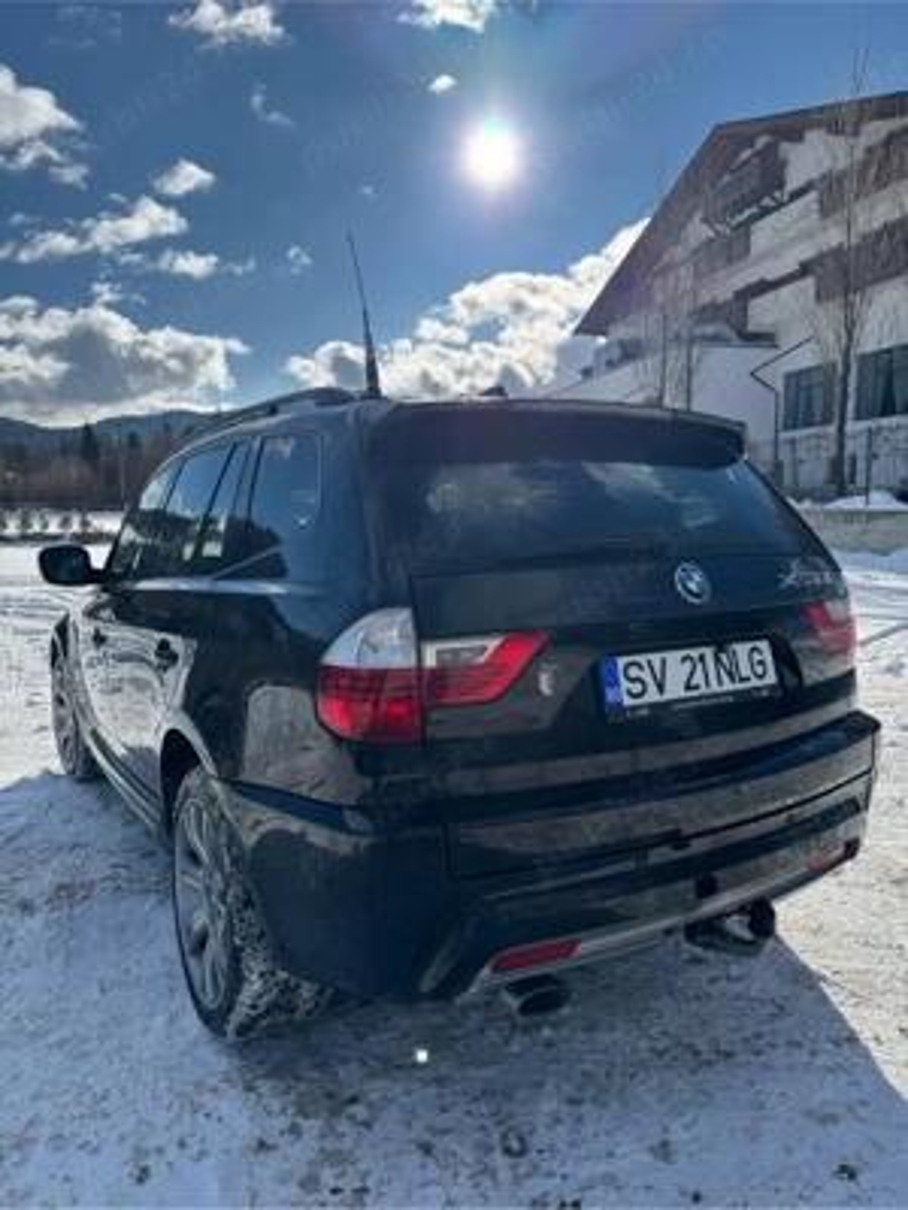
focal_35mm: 24
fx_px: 839
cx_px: 454
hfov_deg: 56.8
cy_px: 605
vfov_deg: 71.6
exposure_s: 1/7937
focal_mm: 6.76
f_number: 1.78
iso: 80
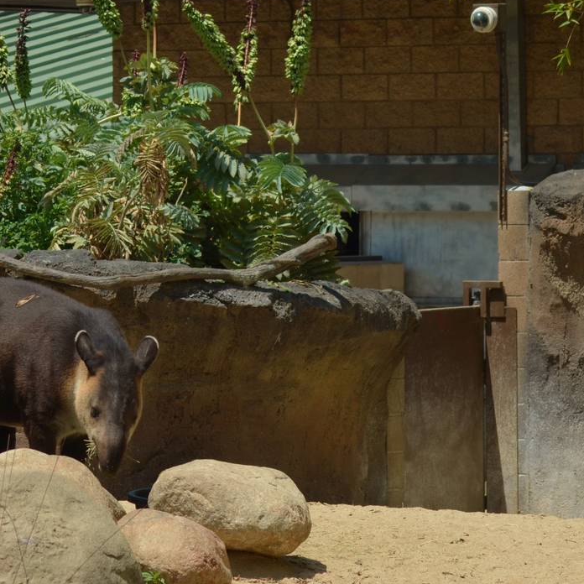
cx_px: 160
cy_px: 372
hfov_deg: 6.5
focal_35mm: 269
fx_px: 5134
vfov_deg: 6.5
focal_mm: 92
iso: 200
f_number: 7.1
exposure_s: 1/800
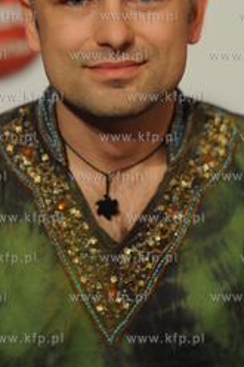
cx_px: 118
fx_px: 1395
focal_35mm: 137
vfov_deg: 14.9
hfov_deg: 10.0
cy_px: 95
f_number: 2.8
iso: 400
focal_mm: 85
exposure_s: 1/160
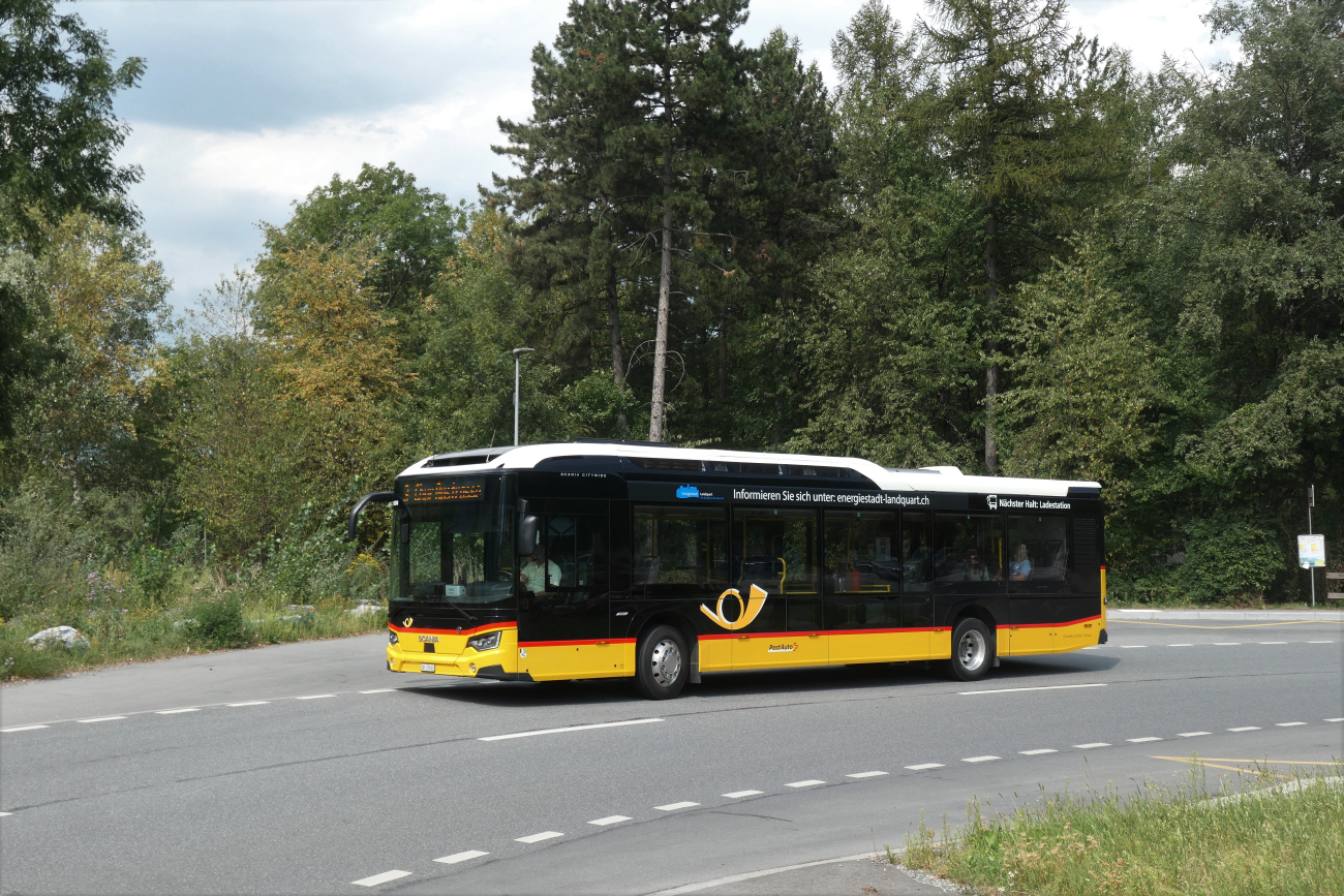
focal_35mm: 44
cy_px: 448
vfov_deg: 30.5
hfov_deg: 44.5
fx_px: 1643
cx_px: 672
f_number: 4
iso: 200
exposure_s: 1/1000
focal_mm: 16.2
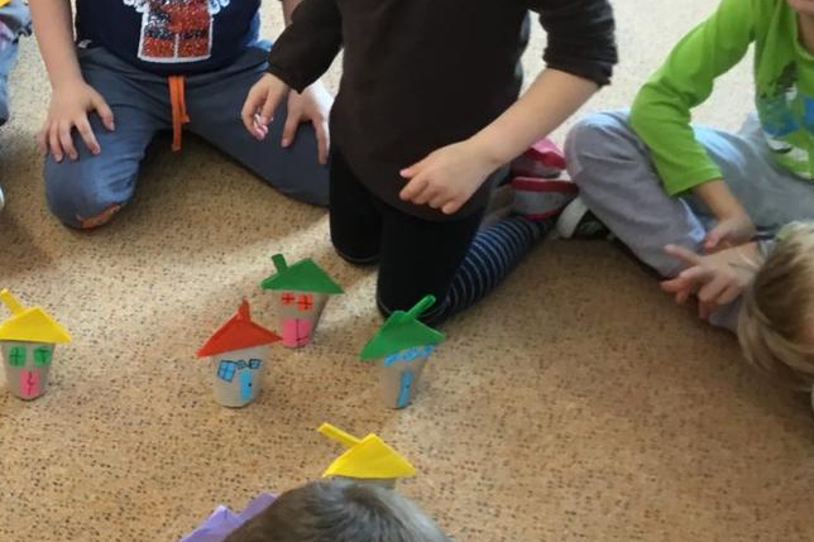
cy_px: 192
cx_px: 27
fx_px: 1514
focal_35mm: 67
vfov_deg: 20.2
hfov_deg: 28.5
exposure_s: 1/33
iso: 64
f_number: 2.4
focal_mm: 3.3
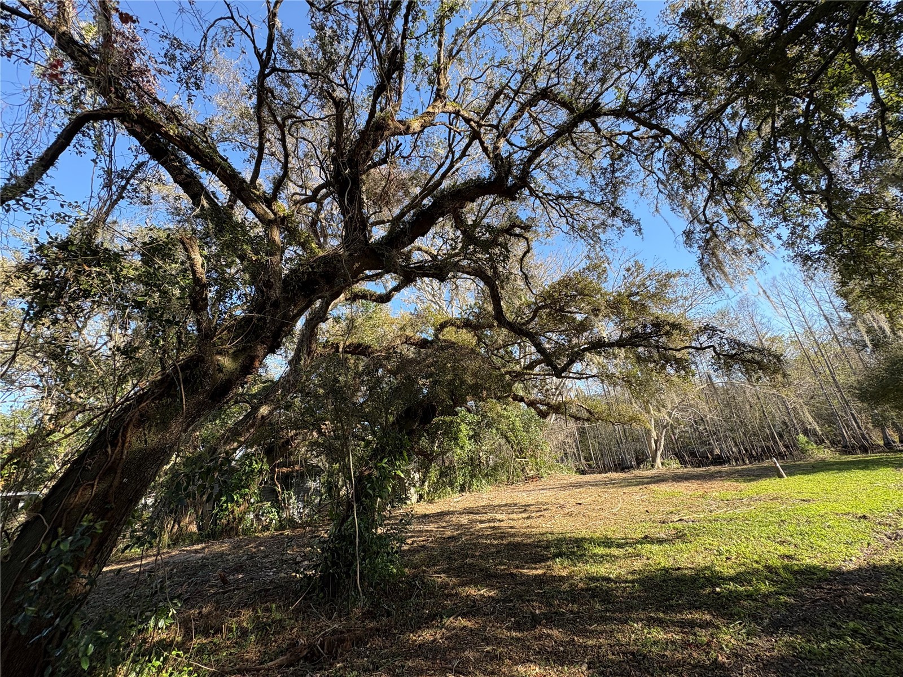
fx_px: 365
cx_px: 452
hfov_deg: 102.1
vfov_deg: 85.7
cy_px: 338
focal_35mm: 14
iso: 50
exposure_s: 1/347
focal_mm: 2.22
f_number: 2.2
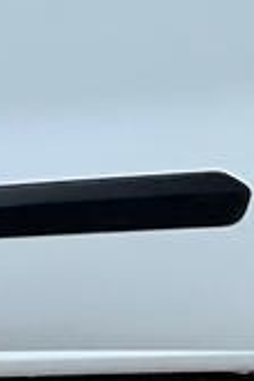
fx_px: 2275
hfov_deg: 6.2
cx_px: -227
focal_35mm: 215
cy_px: 66
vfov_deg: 9.5
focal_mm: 3
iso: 25
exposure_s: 1/1342
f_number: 1.8
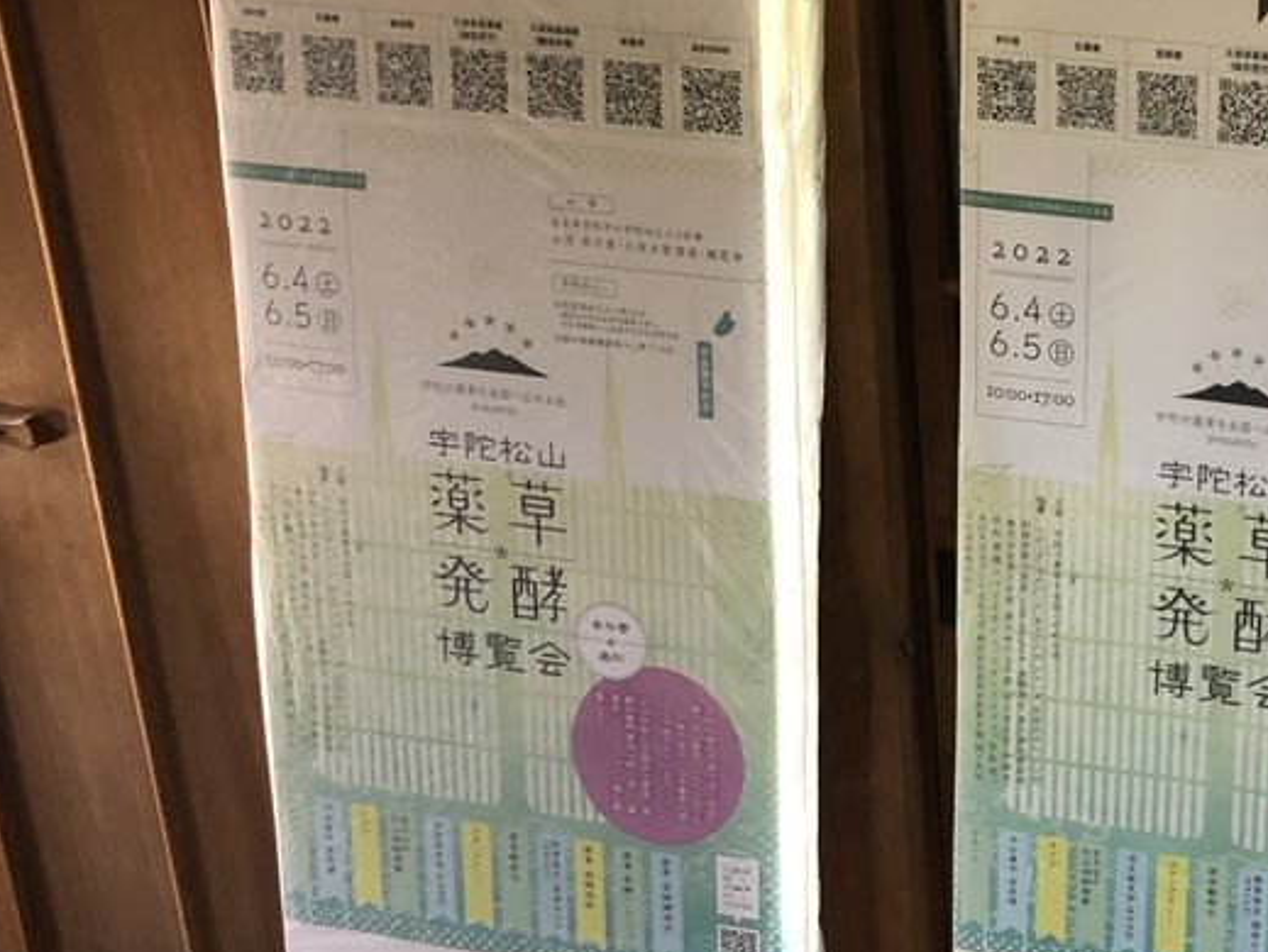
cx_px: 1368
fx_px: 2529
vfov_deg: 21.3
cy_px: 500
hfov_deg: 26.1
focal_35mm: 69
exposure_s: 1/15
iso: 40
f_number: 1.8
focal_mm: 3.99
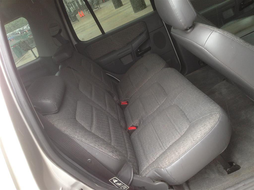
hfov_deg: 55.4
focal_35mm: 33
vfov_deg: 42.9
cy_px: 95
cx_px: 127
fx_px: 242
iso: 80
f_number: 2.4
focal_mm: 4.13
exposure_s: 1/120
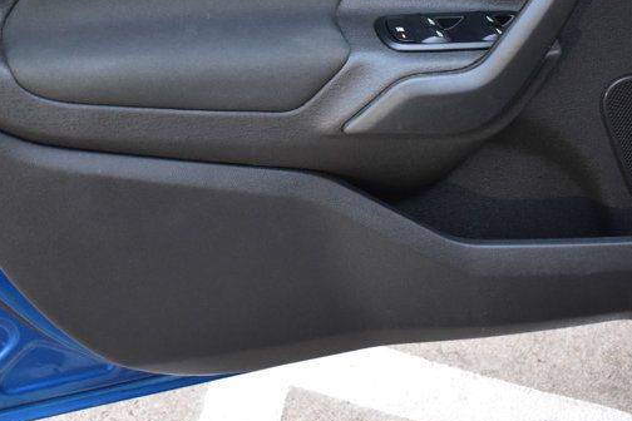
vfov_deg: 20.9
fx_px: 1124
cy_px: 74
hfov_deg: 31.3
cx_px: 400
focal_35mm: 64
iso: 1600
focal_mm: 21
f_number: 3.8
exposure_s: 1/10
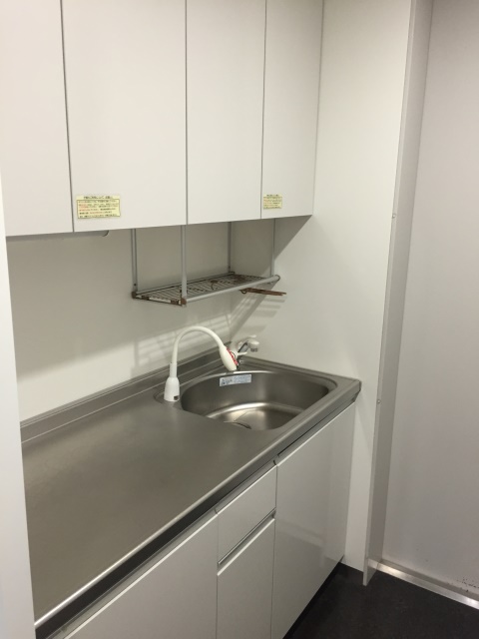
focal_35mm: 29
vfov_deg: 61.7
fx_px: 535
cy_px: 320
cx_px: 240
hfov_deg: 48.2
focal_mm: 4.15
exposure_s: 1/30
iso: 100
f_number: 2.2
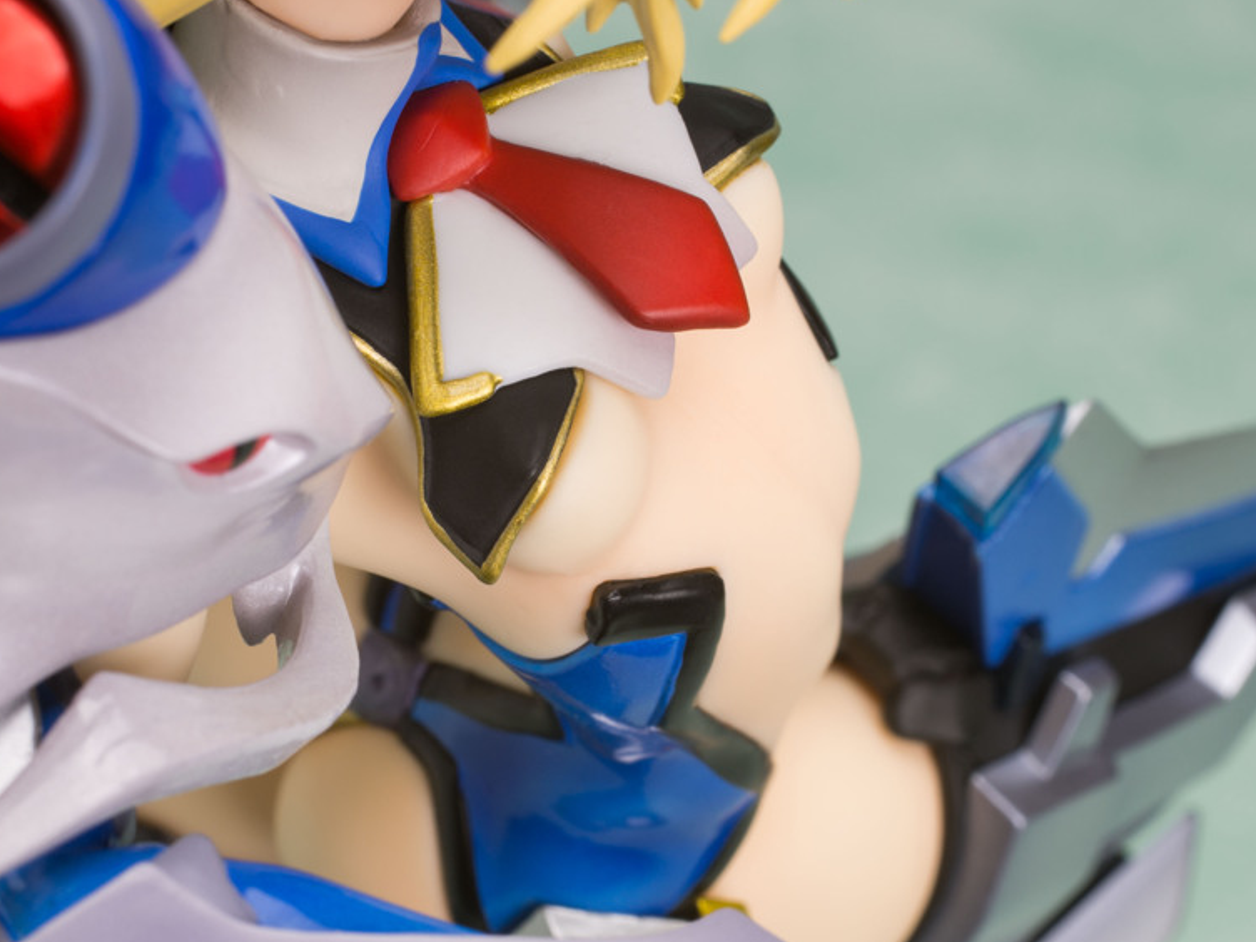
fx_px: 3556
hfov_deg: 20.0
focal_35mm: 98
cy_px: 544
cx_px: 563
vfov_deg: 15.1
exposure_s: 1/2.5
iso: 100
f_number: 16
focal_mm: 50
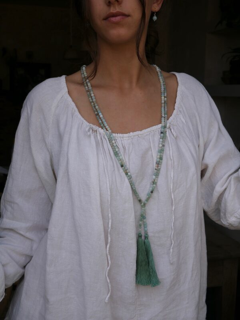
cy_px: 160
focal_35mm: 50
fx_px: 462
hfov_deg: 29.1
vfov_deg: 38.2
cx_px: 120
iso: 200
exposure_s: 1/250
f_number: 7.1
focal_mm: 25
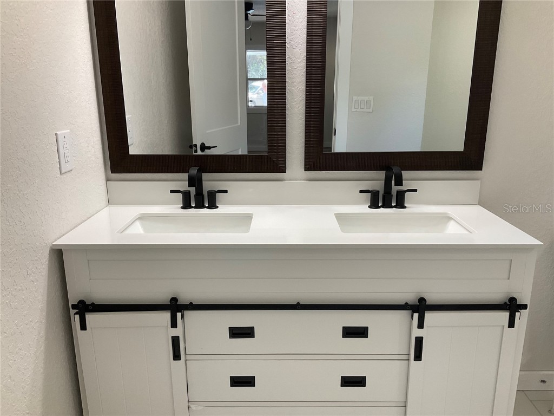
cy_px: 208
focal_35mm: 29
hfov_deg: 61.7
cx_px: 277
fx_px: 464
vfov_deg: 48.2
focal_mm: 3
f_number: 1.8
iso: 50
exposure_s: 1/120
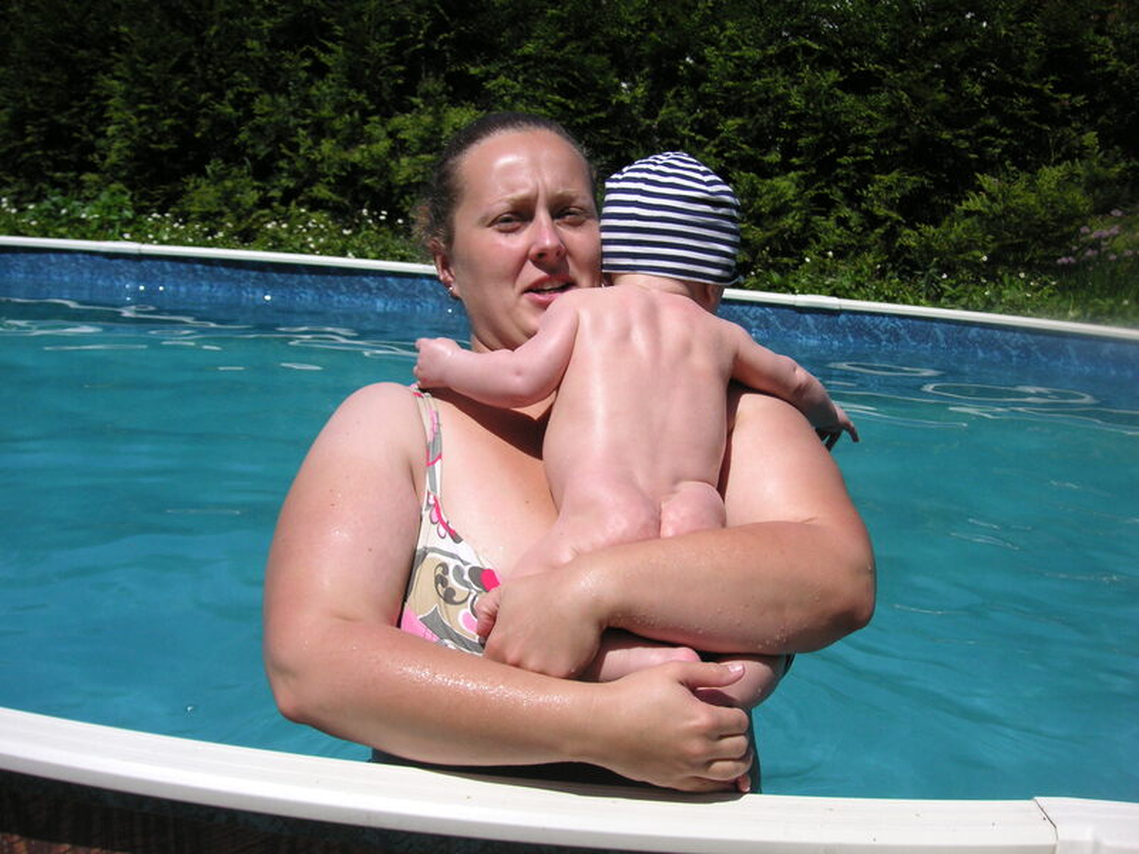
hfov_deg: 45.8
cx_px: 570
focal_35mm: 41
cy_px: 427
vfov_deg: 35.1
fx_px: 1349
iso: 50
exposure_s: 1/350
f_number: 8
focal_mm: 6.9
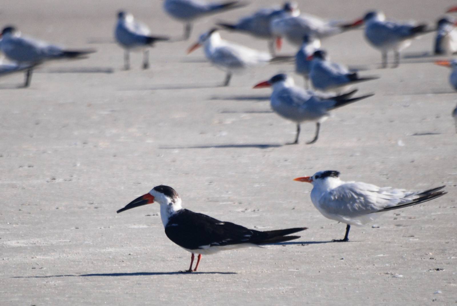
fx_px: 5719
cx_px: 228
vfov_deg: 3.1
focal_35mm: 450
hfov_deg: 4.6
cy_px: 153
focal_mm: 300
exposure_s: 1/2000
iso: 400
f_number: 5.6
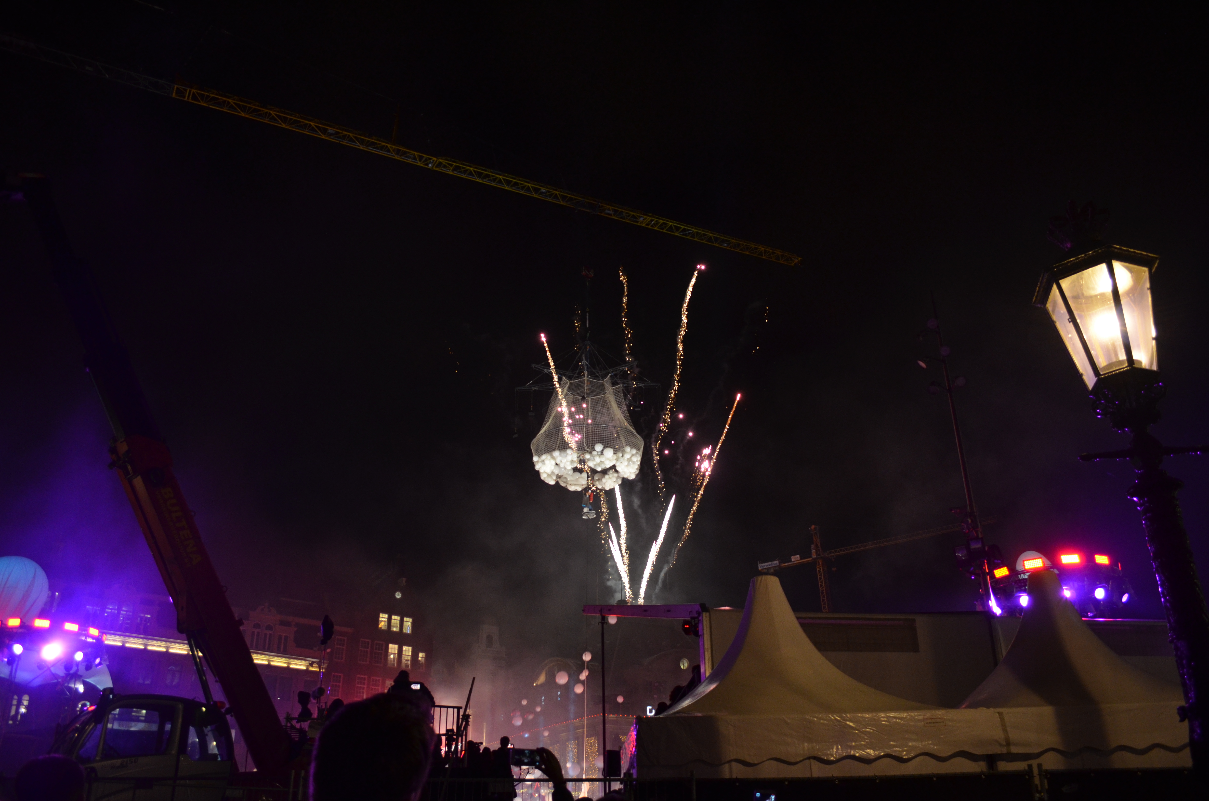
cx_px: 604
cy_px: 400
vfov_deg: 47.7
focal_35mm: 27
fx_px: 905
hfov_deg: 67.5
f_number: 3.5
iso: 800
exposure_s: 1/40
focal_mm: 18
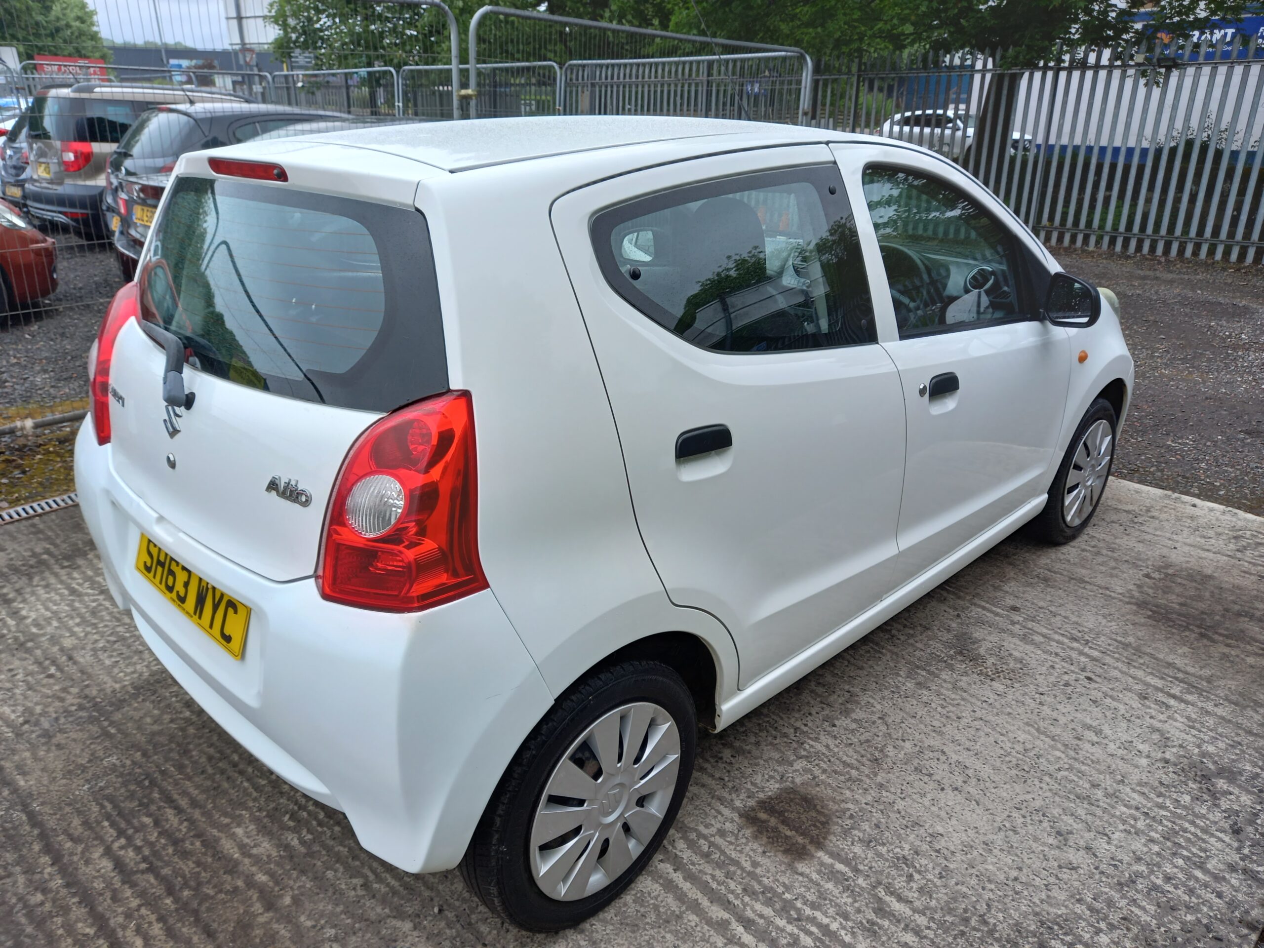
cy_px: 474
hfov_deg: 69.4
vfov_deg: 54.9
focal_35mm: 25
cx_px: 632
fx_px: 913
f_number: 2
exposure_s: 1/271
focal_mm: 4.6
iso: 25
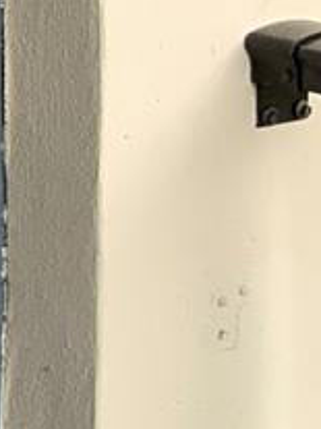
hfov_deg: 7.8
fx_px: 2079
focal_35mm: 168
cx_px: -599
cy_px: -33
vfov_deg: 11.6
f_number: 1.8
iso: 16
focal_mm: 3
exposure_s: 1/190
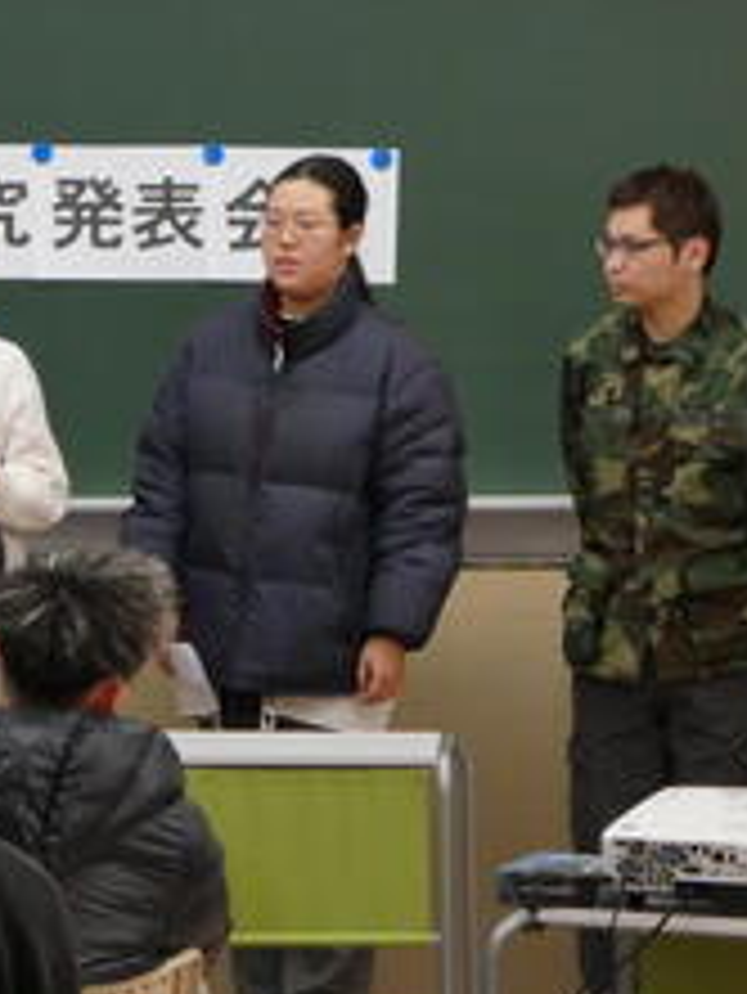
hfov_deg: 7.1
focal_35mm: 208
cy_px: 400
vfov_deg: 9.5
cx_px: 117
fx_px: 5979
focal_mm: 20.5
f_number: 5
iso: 500
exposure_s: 1/80
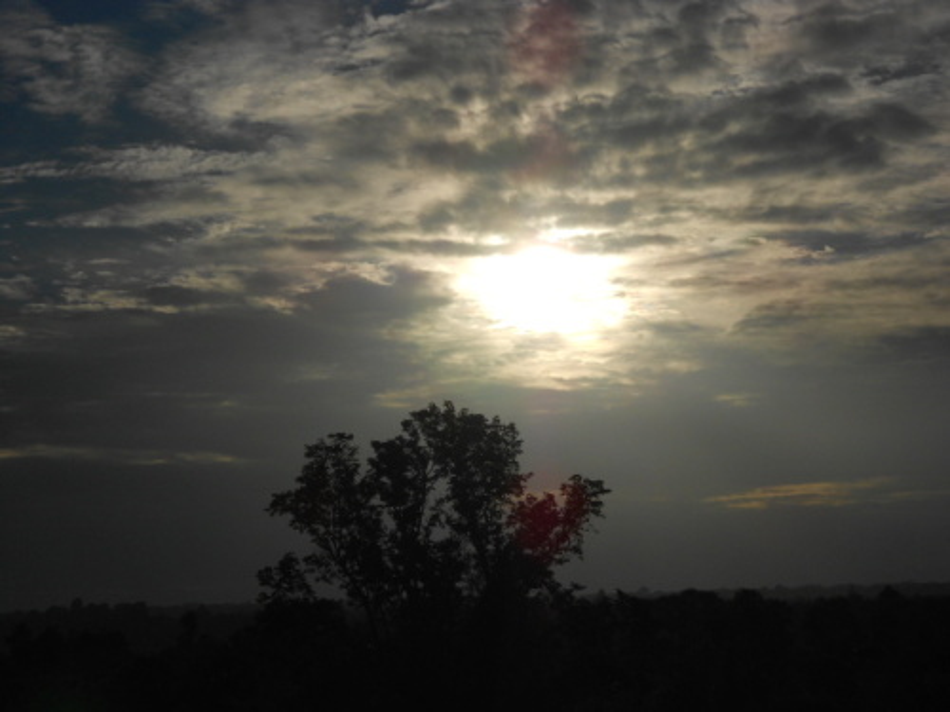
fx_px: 2360
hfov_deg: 22.8
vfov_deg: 17.2
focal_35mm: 86
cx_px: 475
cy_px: 356
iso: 80
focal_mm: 15.4
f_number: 15.8
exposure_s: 1/800
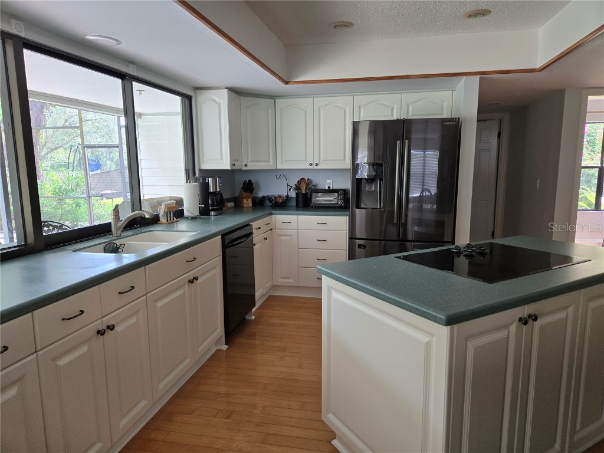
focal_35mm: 23
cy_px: 226
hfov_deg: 73.9
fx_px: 401
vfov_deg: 58.9
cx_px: 302
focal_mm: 5.4
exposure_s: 1/120
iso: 160
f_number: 1.8
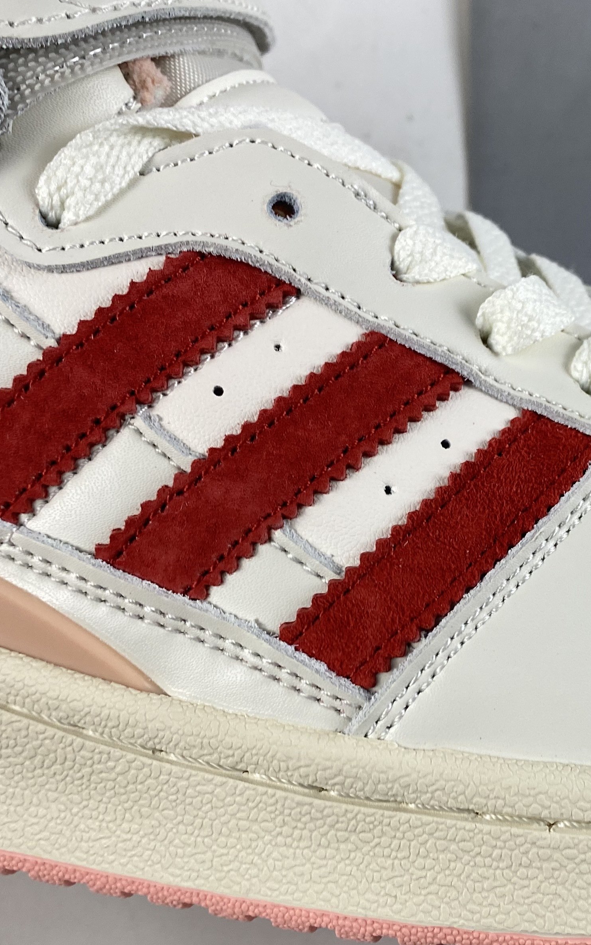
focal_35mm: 47
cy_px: 550
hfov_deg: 26.7
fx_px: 1211
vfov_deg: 42.5
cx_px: 498
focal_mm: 4.25
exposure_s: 1/100
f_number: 1.8
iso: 50
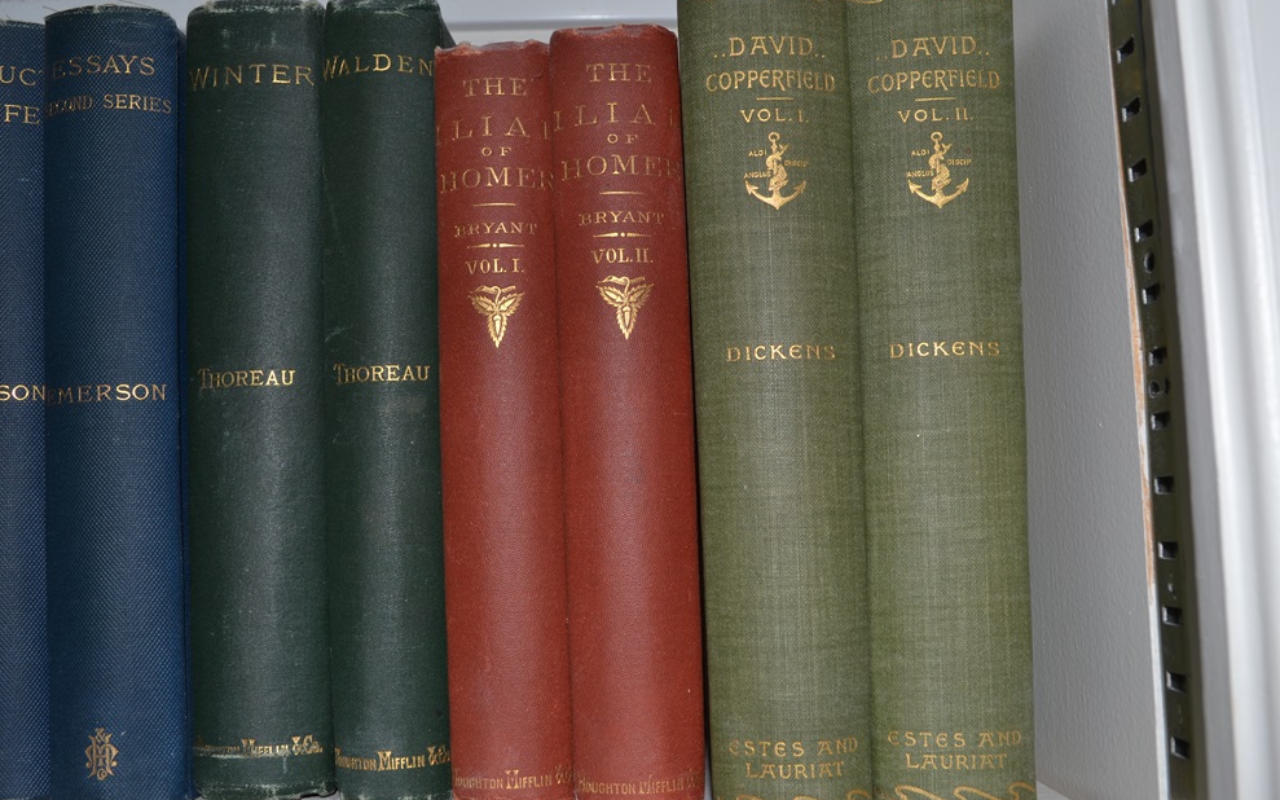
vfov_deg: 37.3
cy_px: 376
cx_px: 645
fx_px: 1186
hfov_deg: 56.7
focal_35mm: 34
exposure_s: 1/60
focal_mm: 22
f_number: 8
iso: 100
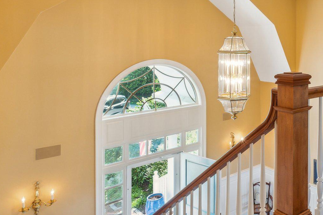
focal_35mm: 34
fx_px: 305
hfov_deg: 48.8
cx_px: 301
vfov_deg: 37.7
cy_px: 48
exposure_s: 1/8
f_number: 9
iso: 200
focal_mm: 11.6
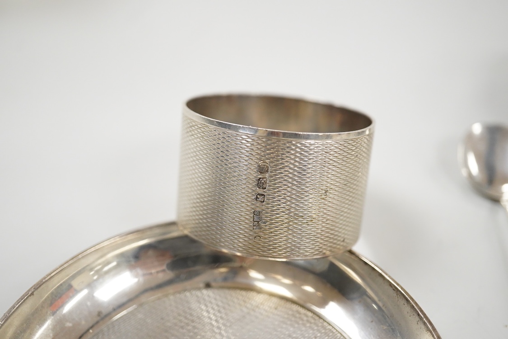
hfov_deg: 43.6
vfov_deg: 29.9
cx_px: 254
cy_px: 170
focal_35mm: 45
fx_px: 635
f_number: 3.5
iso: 2500
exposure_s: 1/500
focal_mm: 30
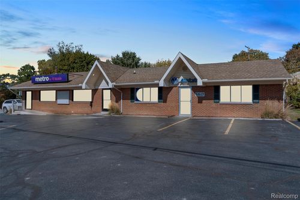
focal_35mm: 25
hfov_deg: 71.5
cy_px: 100
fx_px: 208
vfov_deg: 51.3
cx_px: 150
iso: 100
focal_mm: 25
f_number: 8
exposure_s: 1/80
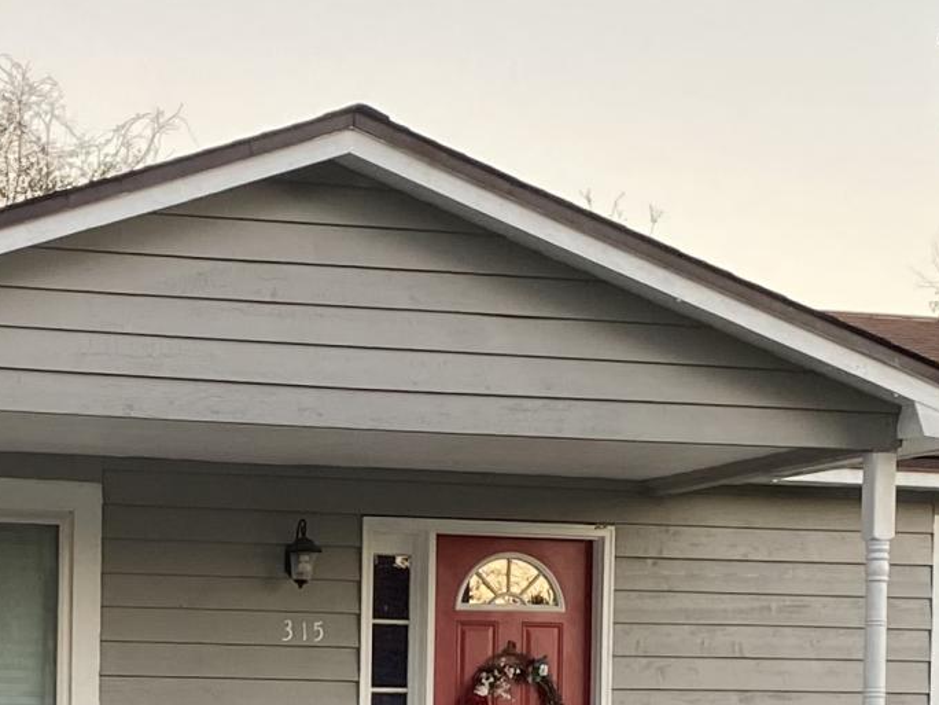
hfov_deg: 16.9
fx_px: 3092
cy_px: 900
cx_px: 29
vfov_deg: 12.6
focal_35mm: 114
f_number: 1.8
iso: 64
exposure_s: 1/122
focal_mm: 4.25
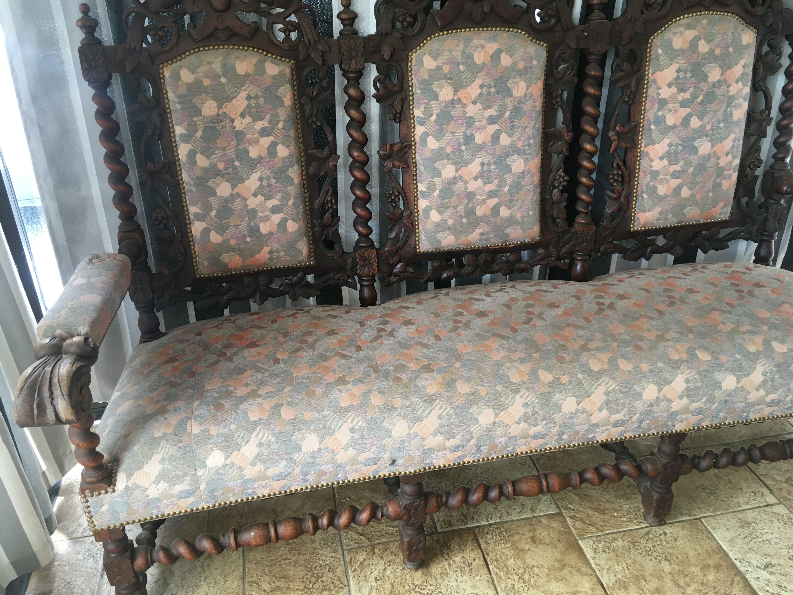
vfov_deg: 48.2
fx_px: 664
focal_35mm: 29
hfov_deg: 61.7
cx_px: 396
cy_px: 298
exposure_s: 1/33
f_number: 2.2
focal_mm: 4.15
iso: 50
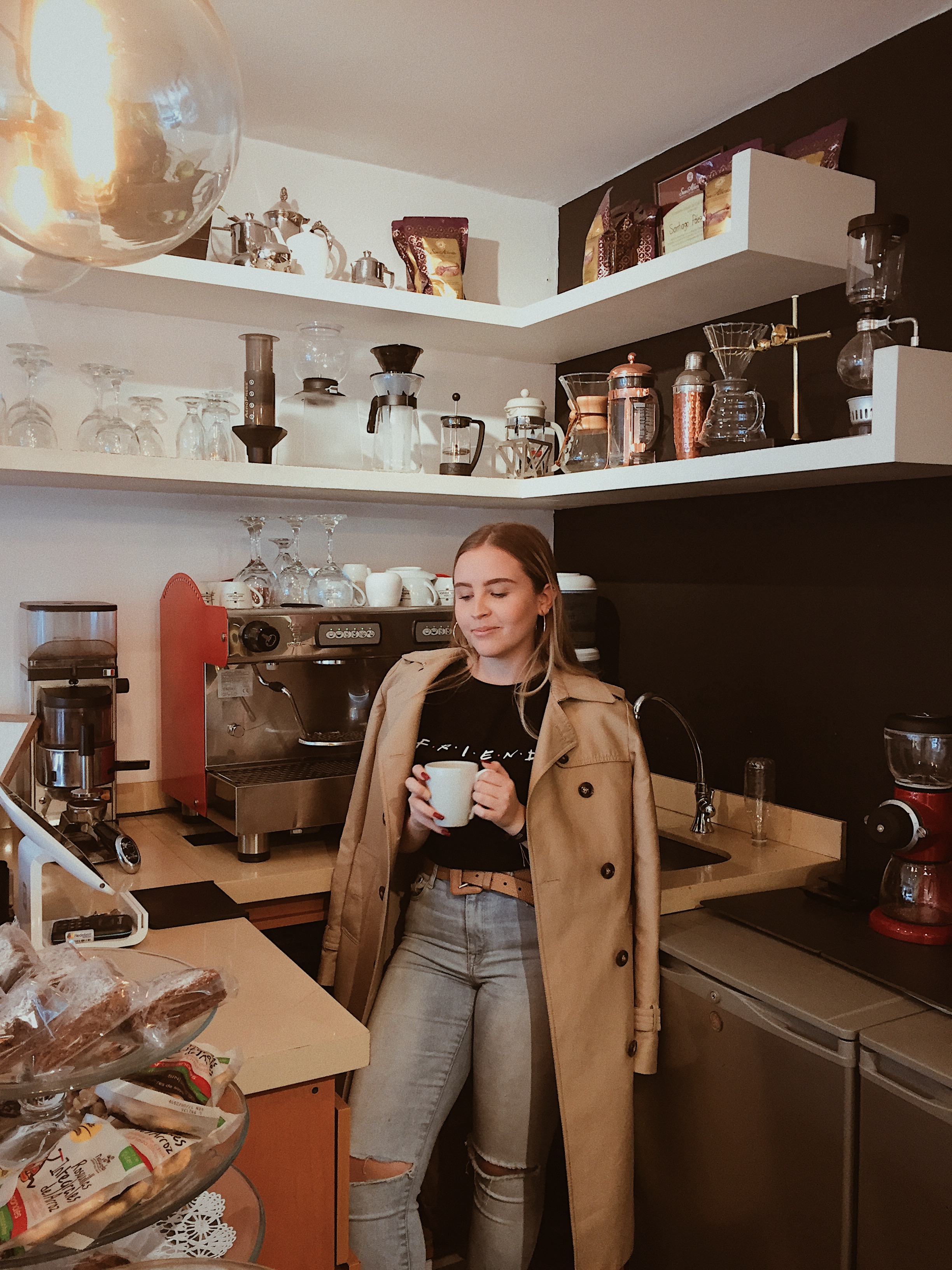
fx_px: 1063
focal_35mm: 29
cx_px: 476
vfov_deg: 61.7
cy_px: 635
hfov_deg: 48.2
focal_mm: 4.15
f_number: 2.2
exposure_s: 1/30
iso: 100
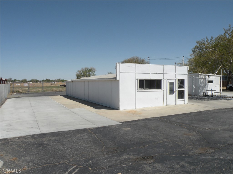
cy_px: 87
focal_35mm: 27
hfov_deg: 65.3
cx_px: 116
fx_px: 182
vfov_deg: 51.4
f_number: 8
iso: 64
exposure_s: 1/328
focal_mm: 4.7
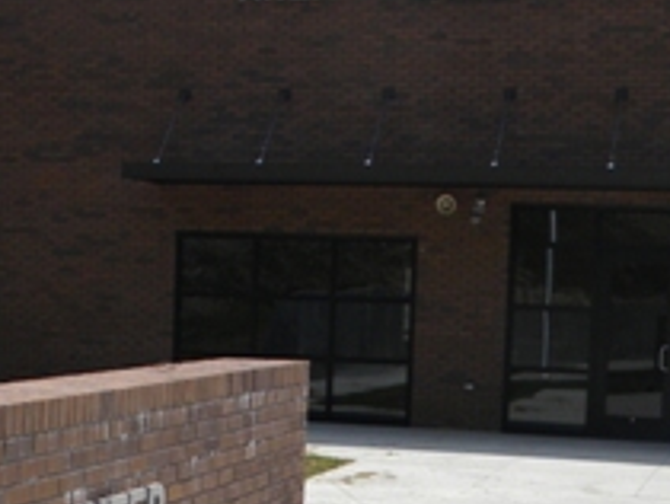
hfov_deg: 21.1
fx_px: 1763
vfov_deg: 16.0
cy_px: 493
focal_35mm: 91
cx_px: 67
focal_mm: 5
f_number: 7
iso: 80
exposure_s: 1/365
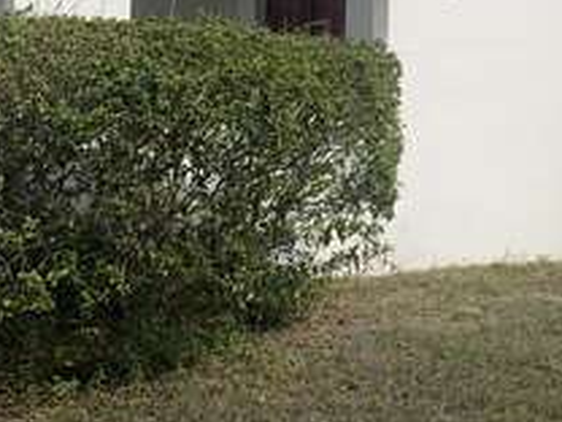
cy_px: -254
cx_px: 700
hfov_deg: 18.5
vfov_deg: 13.7
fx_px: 1624
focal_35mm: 100
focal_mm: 4.25
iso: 25
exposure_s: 1/2545
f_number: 1.8
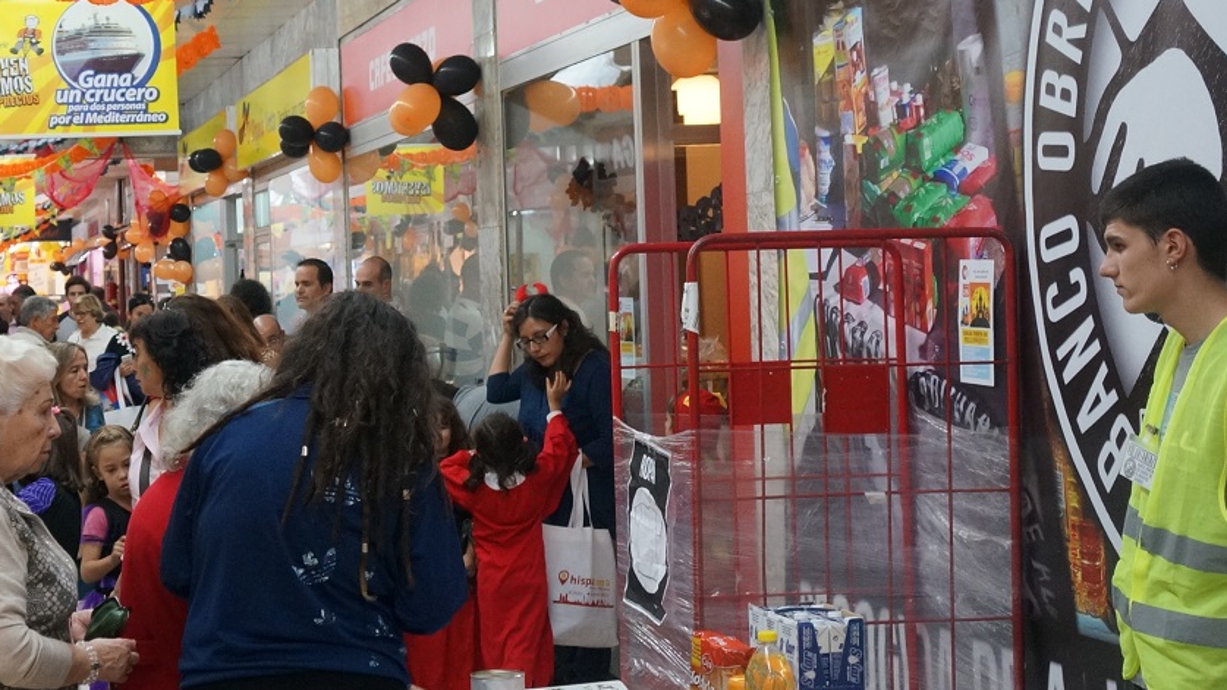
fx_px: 2471
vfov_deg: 15.9
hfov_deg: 27.4
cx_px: 259
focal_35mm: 76
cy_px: 295
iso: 800
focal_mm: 27
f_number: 4
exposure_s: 1/160
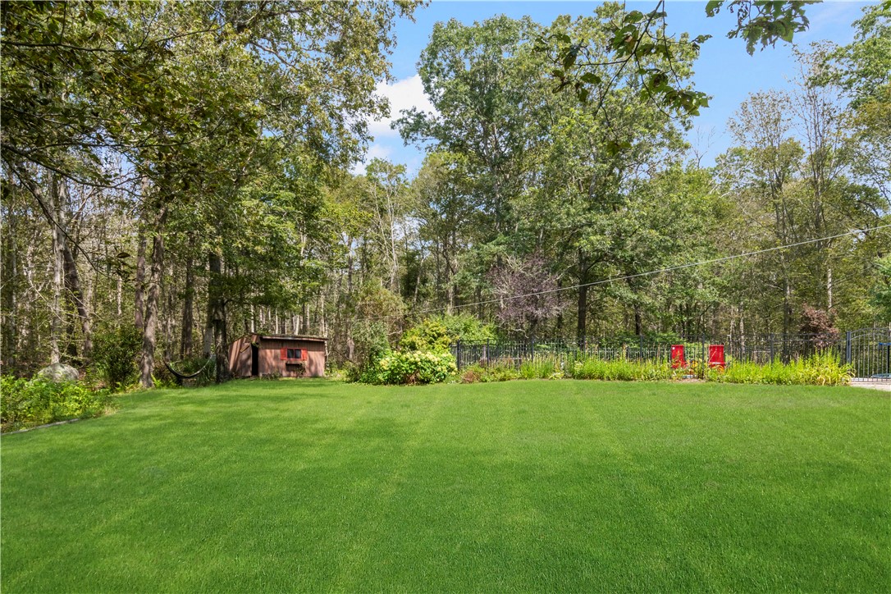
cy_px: 297
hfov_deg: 77.3
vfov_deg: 56.1
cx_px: 446
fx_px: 557
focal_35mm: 22
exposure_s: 1/200
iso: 400
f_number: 14
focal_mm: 15
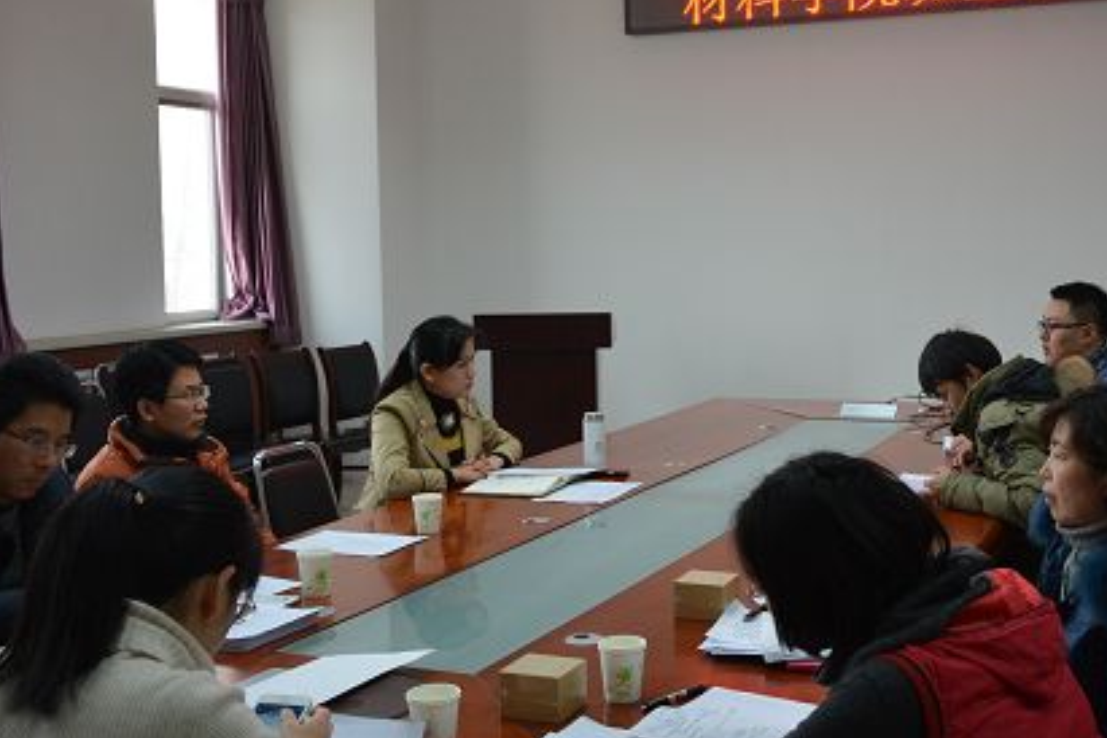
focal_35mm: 42
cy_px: 307
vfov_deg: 31.8
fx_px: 1291
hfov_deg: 46.1
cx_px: 681
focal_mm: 18
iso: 560
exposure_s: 1/60
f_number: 4
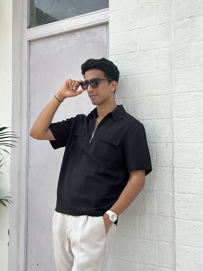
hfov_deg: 30.3
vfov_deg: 39.7
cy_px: 136
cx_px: 102
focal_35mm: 48
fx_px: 375
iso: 80
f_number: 1.78
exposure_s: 1/2070
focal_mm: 6.86
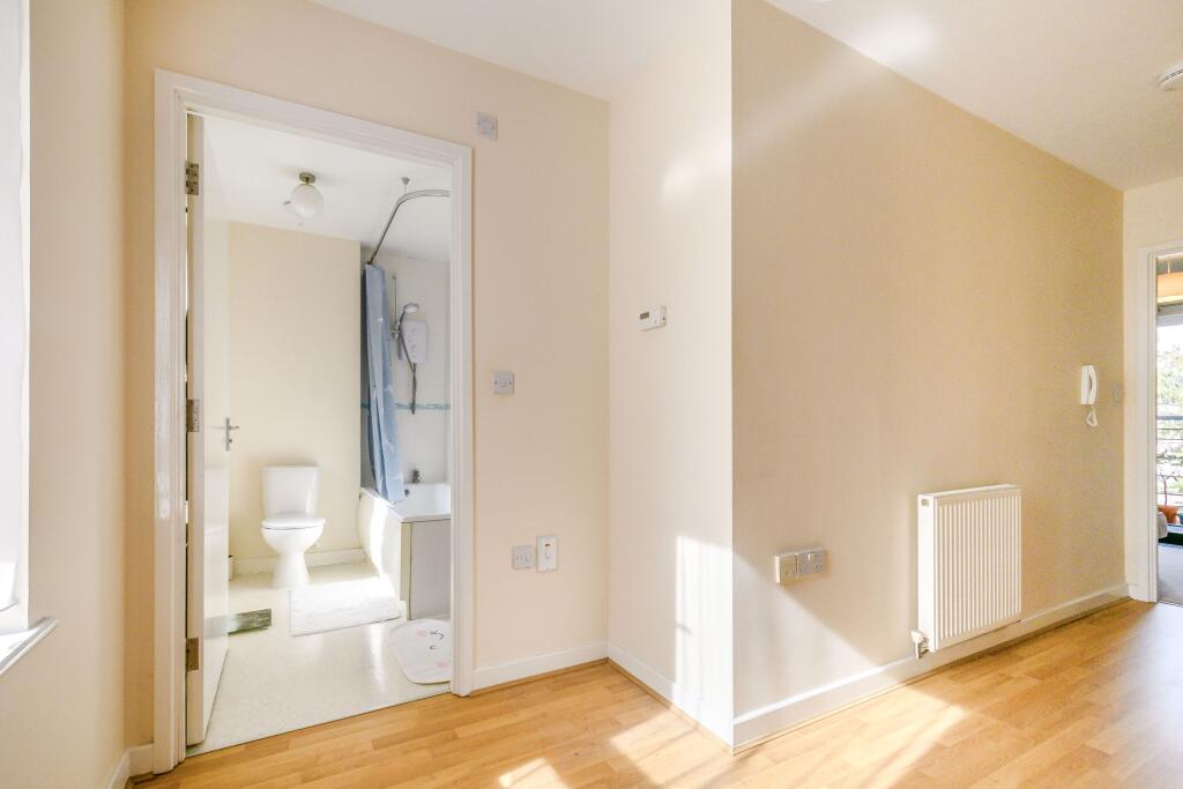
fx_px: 493
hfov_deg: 100.4
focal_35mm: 15
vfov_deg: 77.3
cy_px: 394
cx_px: 592
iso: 200
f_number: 8
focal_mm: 10
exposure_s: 1/250
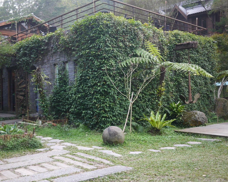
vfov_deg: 35.7
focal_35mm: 42
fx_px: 283
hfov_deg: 43.8
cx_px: 107
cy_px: 91
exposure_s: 1/160
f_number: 1.7
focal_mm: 20
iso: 160
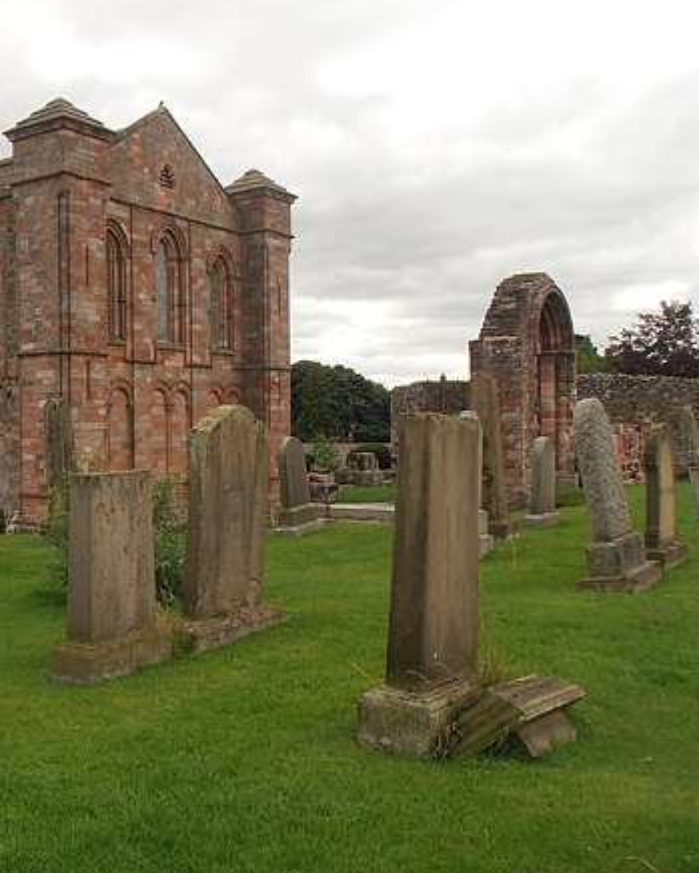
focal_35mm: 43
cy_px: 420
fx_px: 1112
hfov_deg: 33.4
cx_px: 94
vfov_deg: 42.9
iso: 80
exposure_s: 1/640
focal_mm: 5.25
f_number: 3.5
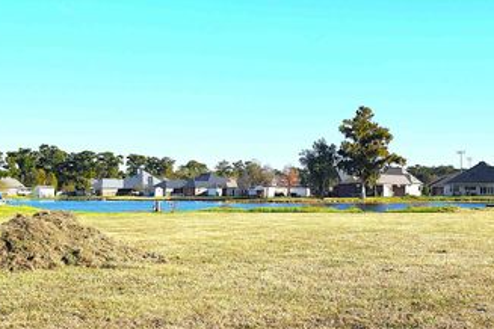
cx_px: 331
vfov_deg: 25.6
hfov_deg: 37.3
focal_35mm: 53
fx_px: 724
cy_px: 177
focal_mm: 23
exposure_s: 1/400
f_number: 10
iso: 200
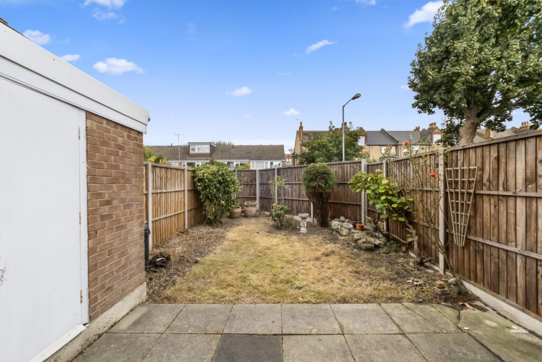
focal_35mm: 15
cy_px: 181
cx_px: 271
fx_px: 226
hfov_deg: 100.4
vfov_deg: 77.3
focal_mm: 10
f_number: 8
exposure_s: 1/400
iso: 1600
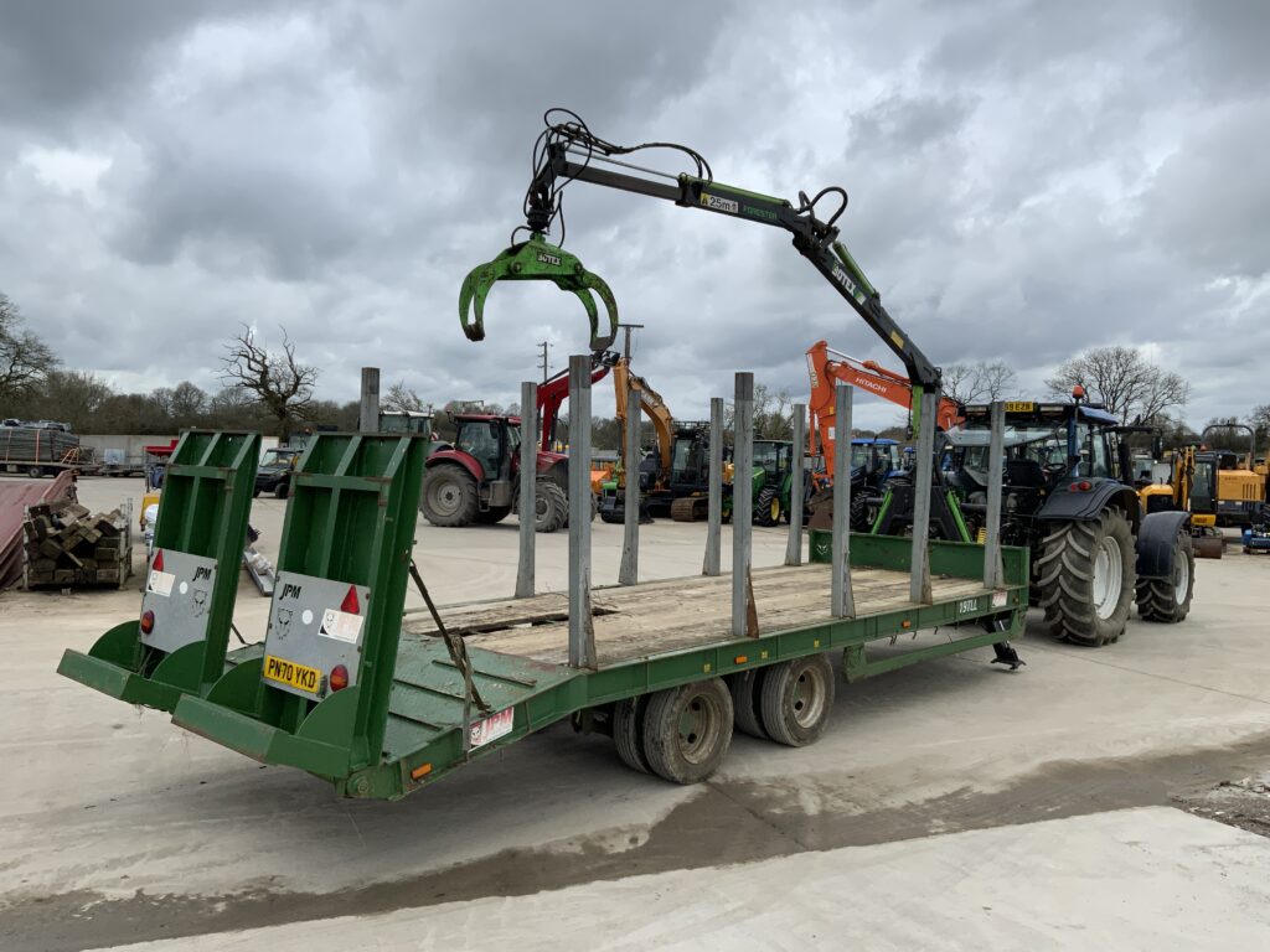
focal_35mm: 29
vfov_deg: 48.2
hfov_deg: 61.7
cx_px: 635
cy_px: 476
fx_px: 1064
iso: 16
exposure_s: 1/978
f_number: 1.8
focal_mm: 3
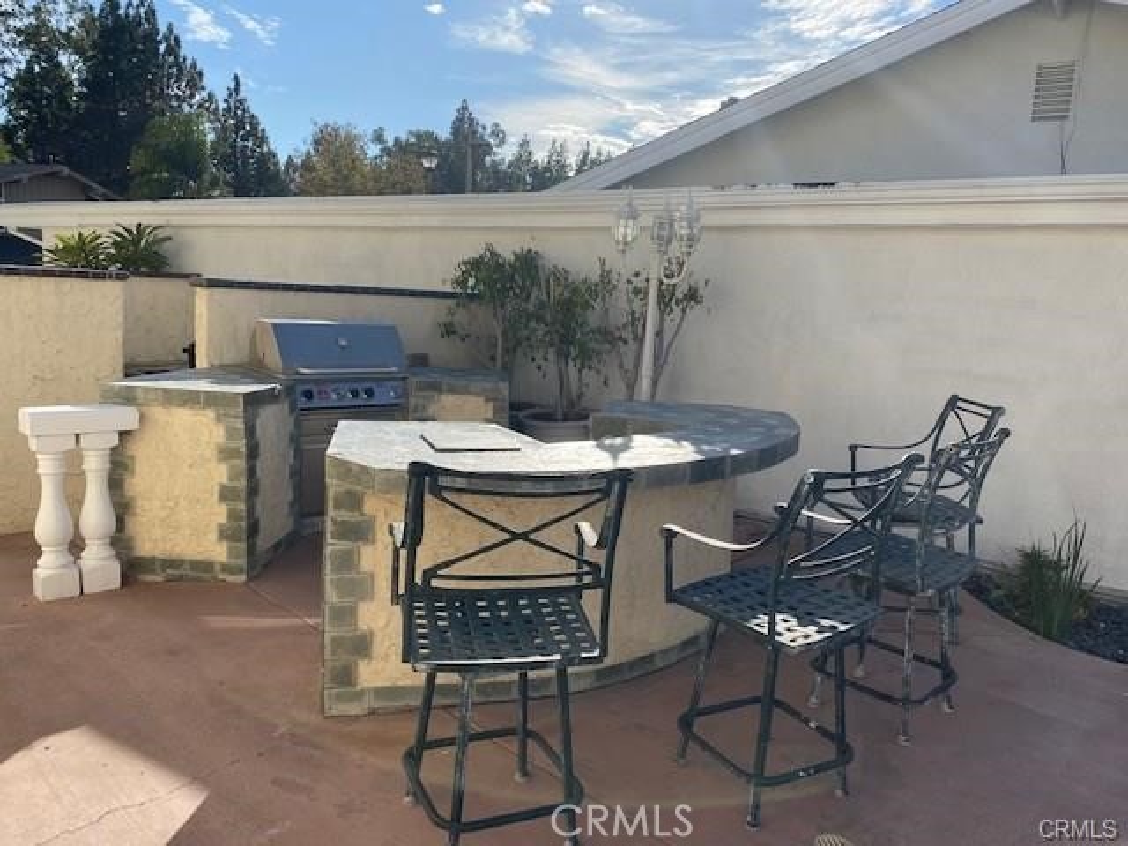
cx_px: 564
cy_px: 423
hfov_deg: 67.3
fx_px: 847
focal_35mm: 26
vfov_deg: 53.1
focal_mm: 4.25
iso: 32
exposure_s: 1/3861
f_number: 1.8
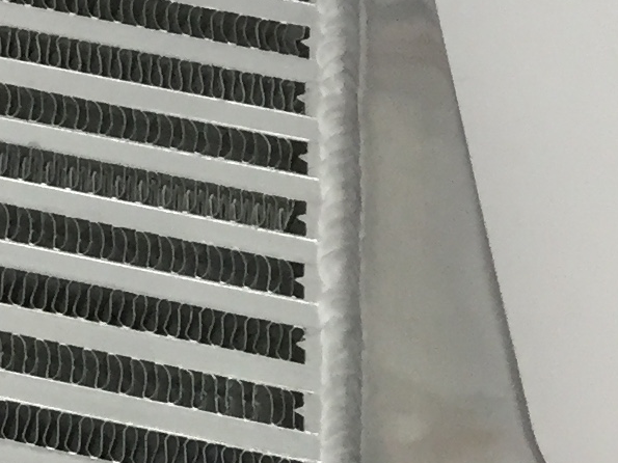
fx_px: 2838
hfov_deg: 10.8
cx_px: -789
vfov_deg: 9.2
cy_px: -46
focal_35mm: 159
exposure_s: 1/33
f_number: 2.2
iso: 64
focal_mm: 4.15
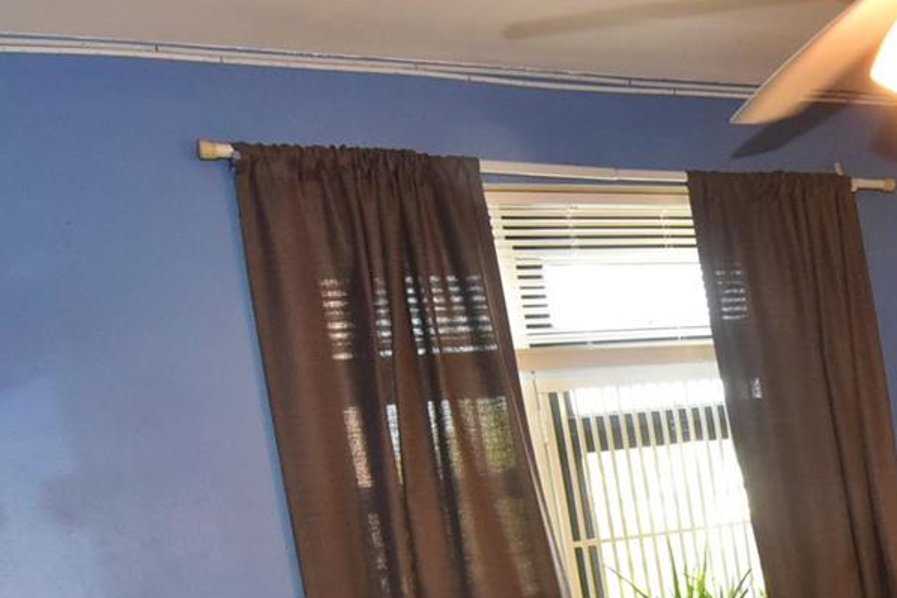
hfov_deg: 38.2
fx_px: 1196
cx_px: 813
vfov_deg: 24.6
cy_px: 766
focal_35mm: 48
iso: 3200
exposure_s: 1/60
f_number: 9
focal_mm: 14
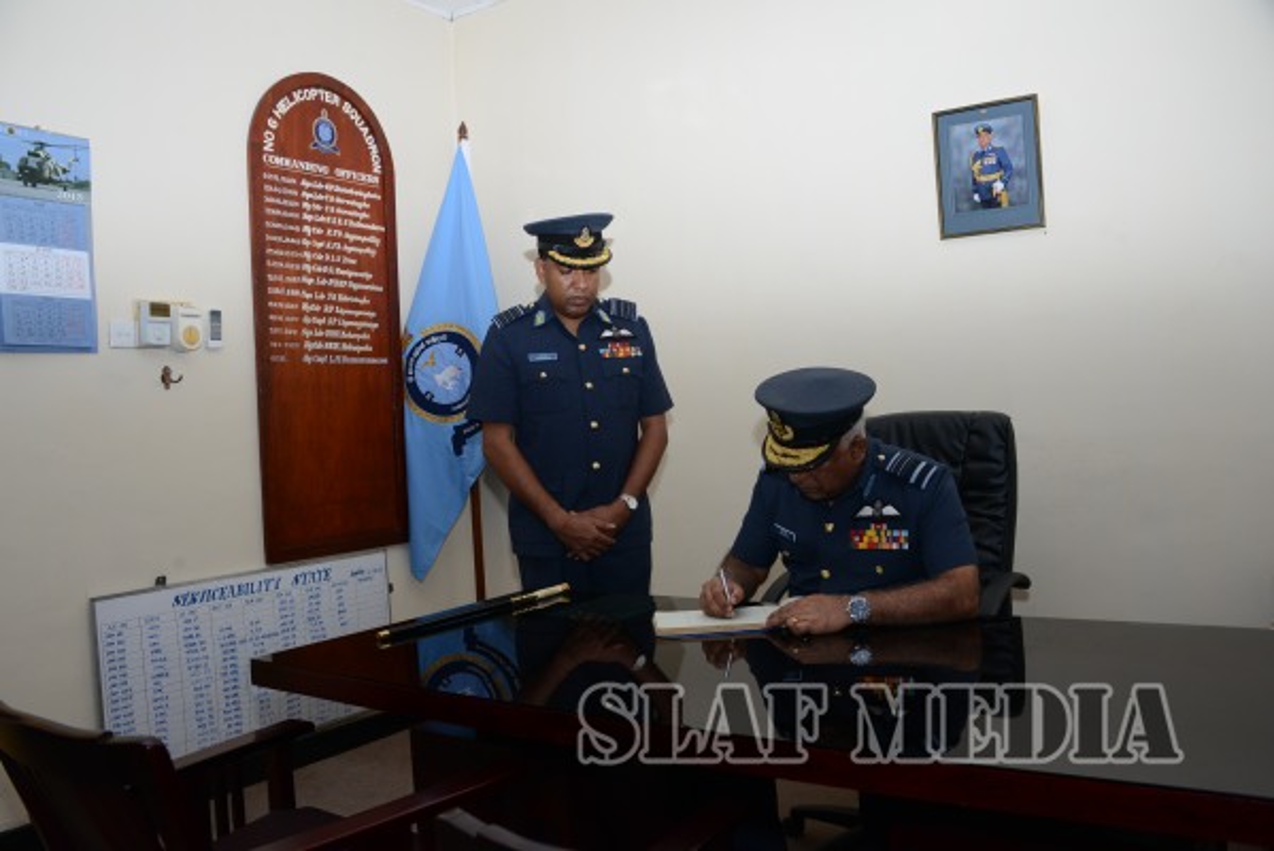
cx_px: 637
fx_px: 991
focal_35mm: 28
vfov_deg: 46.4
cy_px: 426
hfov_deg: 65.4
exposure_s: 1/160
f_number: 7.1
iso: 800
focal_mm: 28
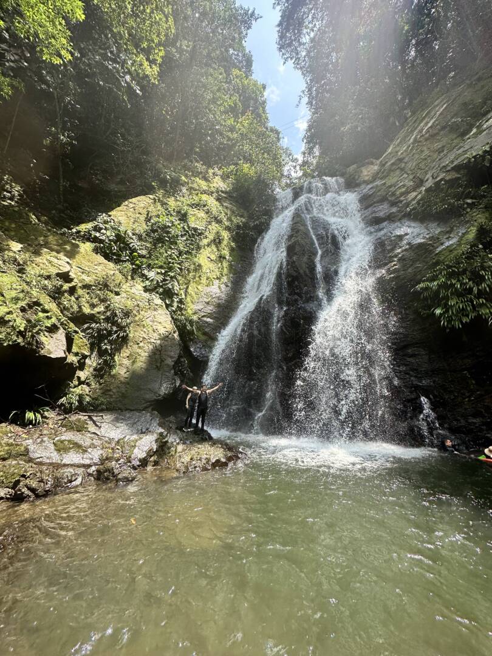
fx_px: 265
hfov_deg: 85.7
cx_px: 246
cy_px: 328
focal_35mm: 14
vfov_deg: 102.1
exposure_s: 1/454
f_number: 2.2
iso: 40
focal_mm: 2.22
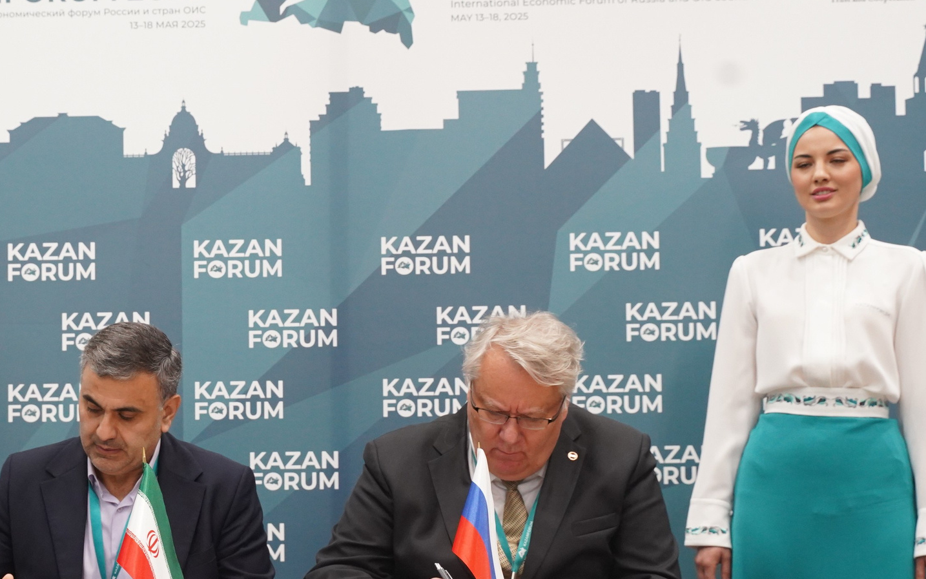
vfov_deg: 14.3
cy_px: 377
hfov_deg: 22.6
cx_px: 240
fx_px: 2296
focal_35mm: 91
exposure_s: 1/125
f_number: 5.6
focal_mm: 50
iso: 3200
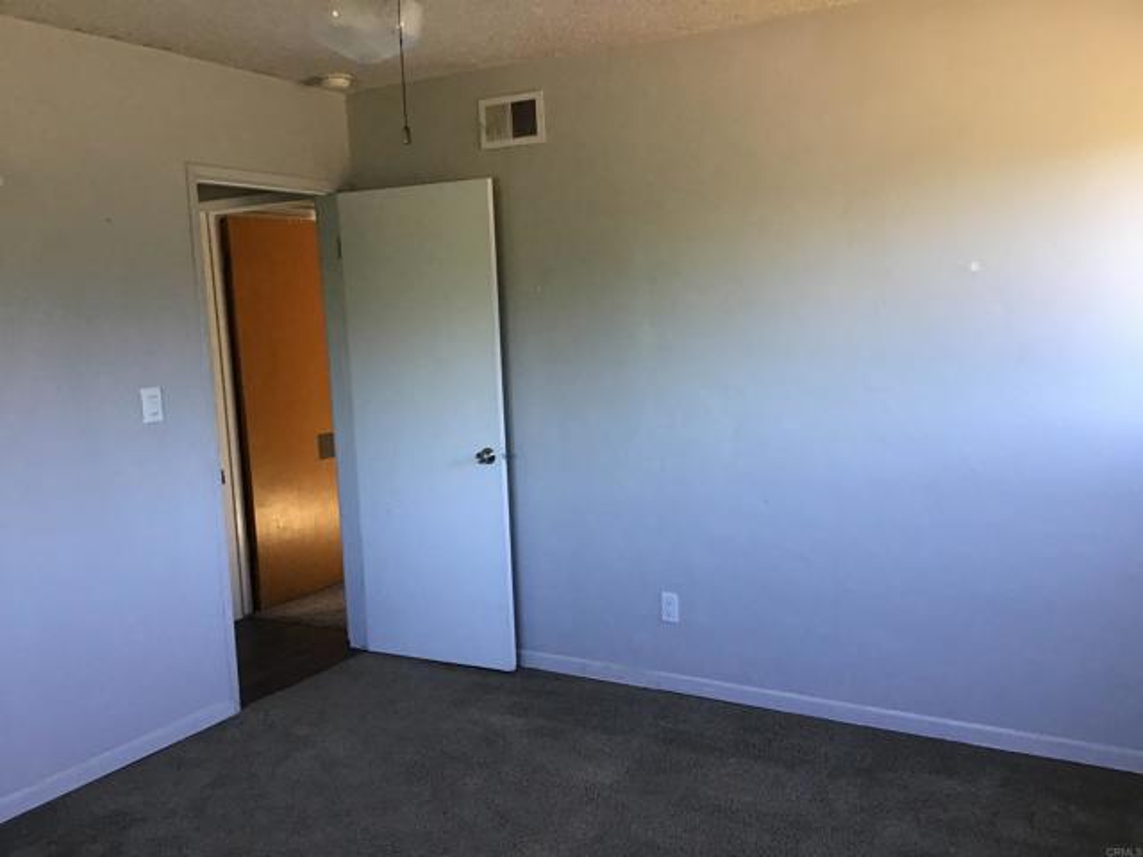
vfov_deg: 45.4
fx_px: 1024
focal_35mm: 31
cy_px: 428
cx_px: 572
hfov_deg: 58.4
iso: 25
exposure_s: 1/30
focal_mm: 3.3
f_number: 2.4
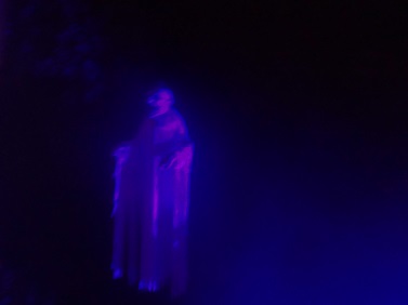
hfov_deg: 41.3
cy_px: 152
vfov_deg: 31.5
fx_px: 542
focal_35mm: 46
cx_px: 204
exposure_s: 1/2
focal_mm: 8.41
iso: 800
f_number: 3.1
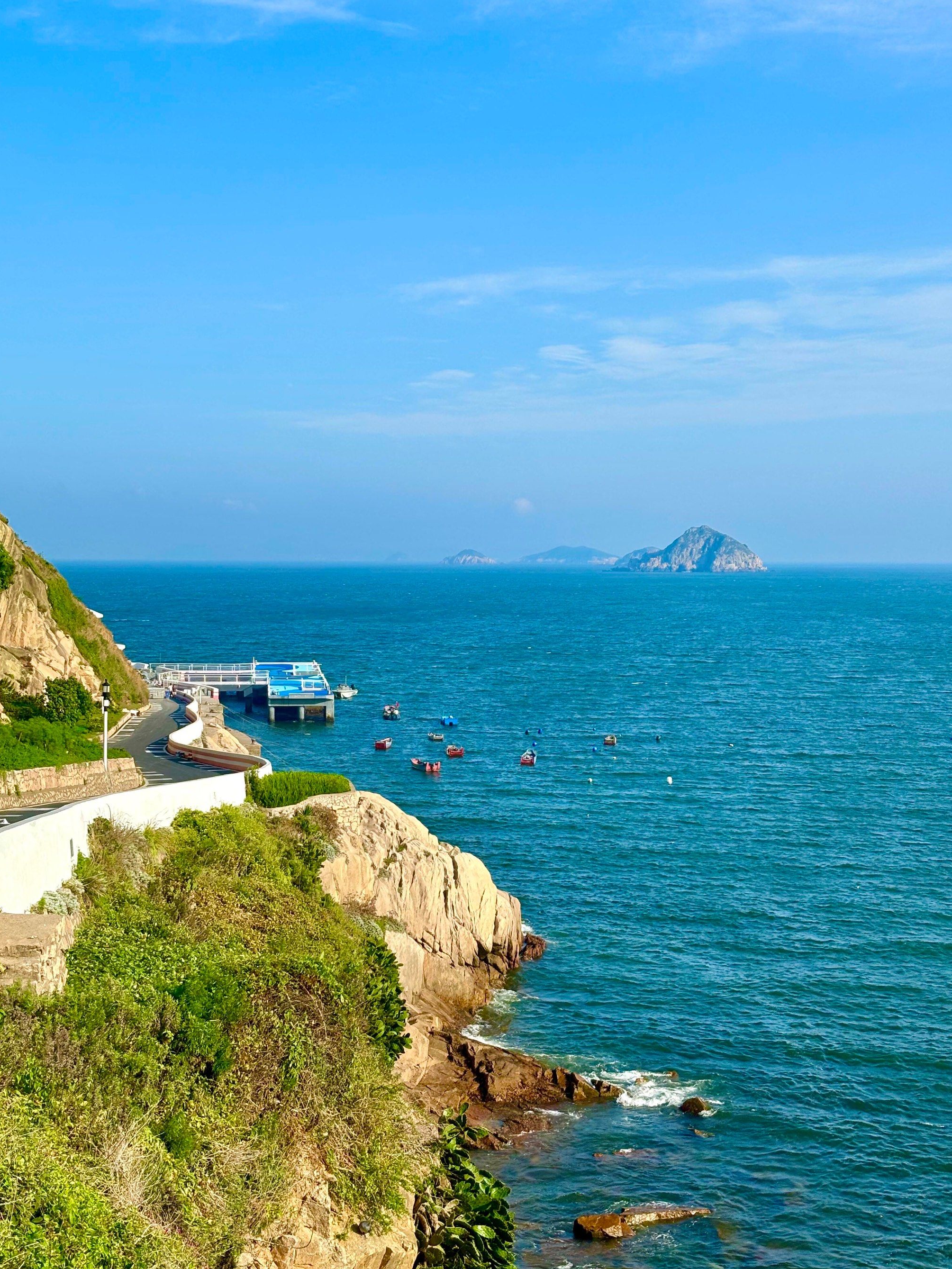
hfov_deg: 27.5
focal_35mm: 53
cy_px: 646
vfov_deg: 36.2
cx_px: 476
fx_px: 1943
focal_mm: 5.96
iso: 40
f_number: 1.6
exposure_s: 1/2193
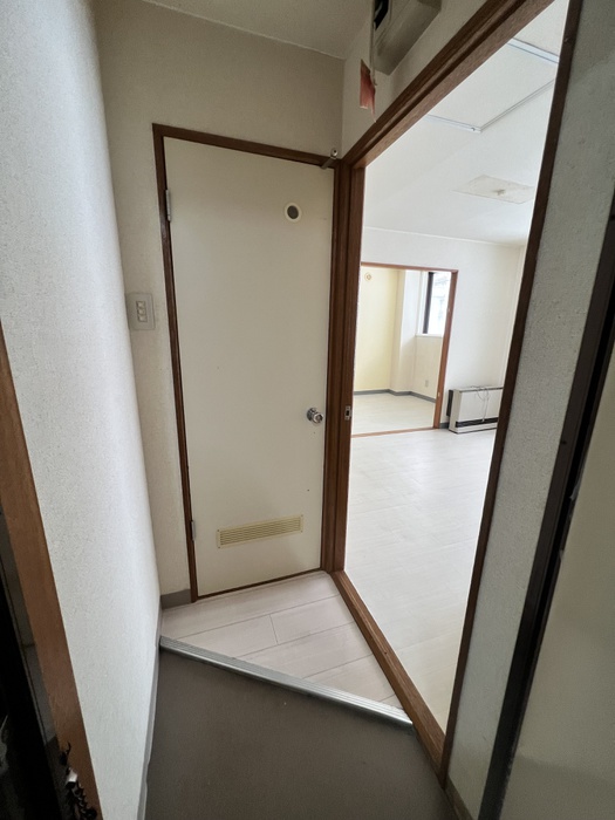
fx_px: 308
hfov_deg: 89.9
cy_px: 410
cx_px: 308
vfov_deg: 106.2
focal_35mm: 13
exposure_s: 1/50
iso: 125
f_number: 1.8
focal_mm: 1.57
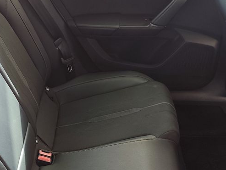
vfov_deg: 25.2
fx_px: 366
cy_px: 159
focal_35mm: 56
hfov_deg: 34.2
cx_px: 86
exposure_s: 1/50
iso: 250
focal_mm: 6.19
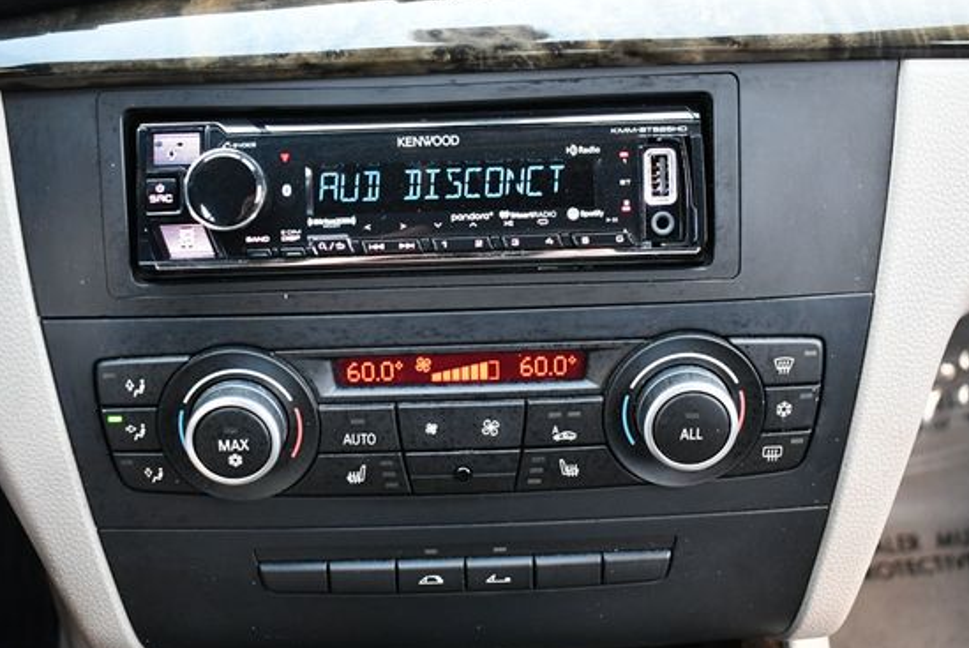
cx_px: 445
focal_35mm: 49
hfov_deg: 40.3
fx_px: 1320
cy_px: 313
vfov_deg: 27.6
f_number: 3.8
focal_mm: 21
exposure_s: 1/125
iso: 1600
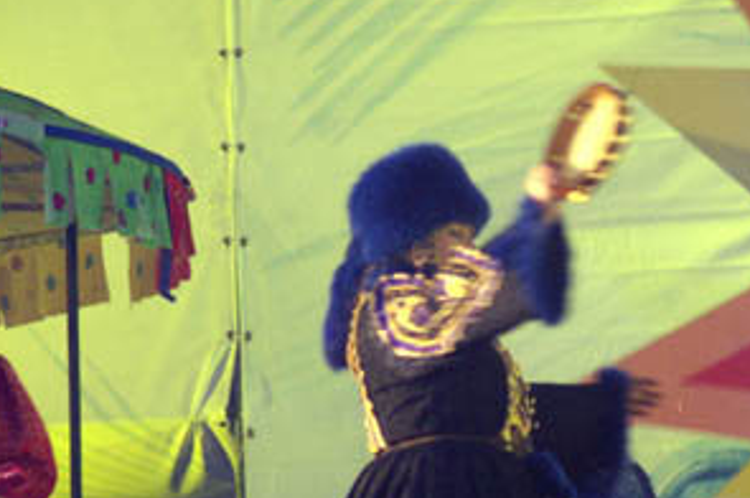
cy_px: 324
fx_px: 11924
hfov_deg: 3.6
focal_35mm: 573
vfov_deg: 2.4
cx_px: 539
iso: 1600
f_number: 5
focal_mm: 250
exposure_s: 1/50
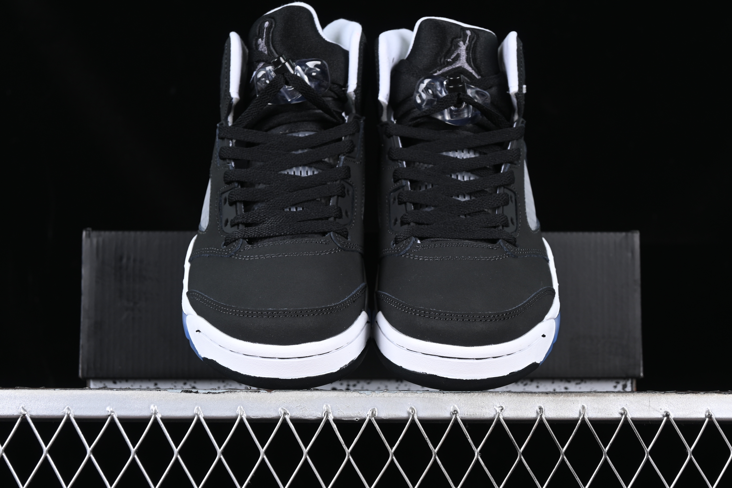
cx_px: 366
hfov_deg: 27.0
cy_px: 244
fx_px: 1525
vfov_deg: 18.2
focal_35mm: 75
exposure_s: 1/60
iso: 160
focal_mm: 50
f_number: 6.3
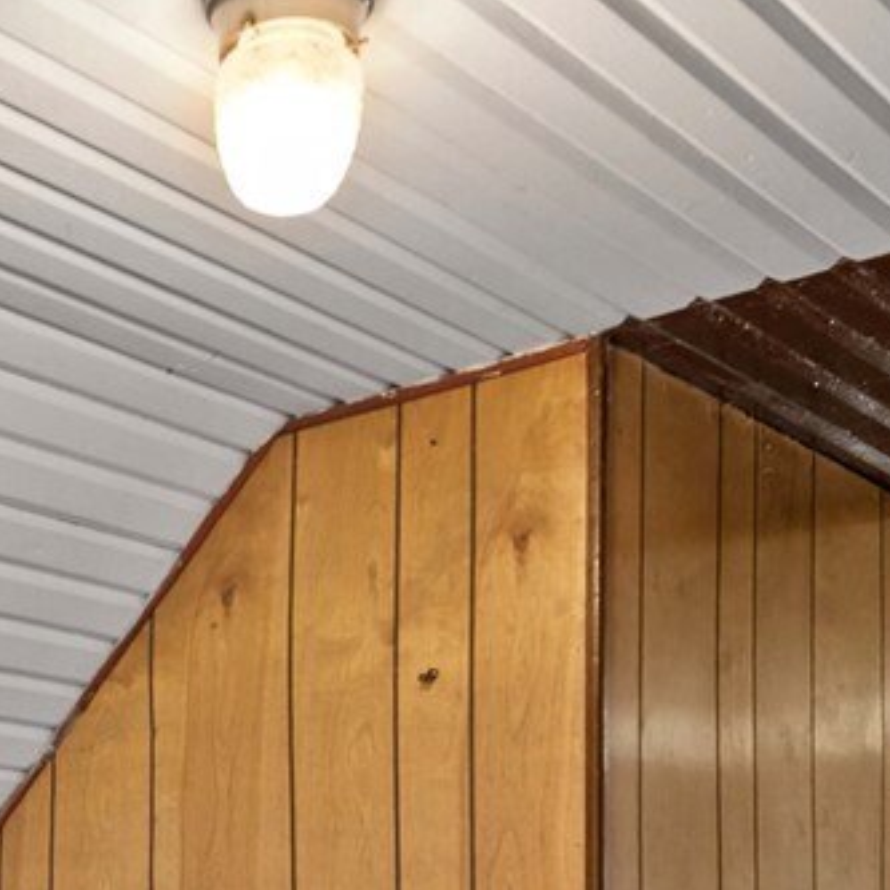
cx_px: -55
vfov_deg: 23.8
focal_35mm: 65
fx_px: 1891
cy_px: 1102
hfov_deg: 24.9
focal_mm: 15
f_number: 8
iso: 200
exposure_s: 1.3
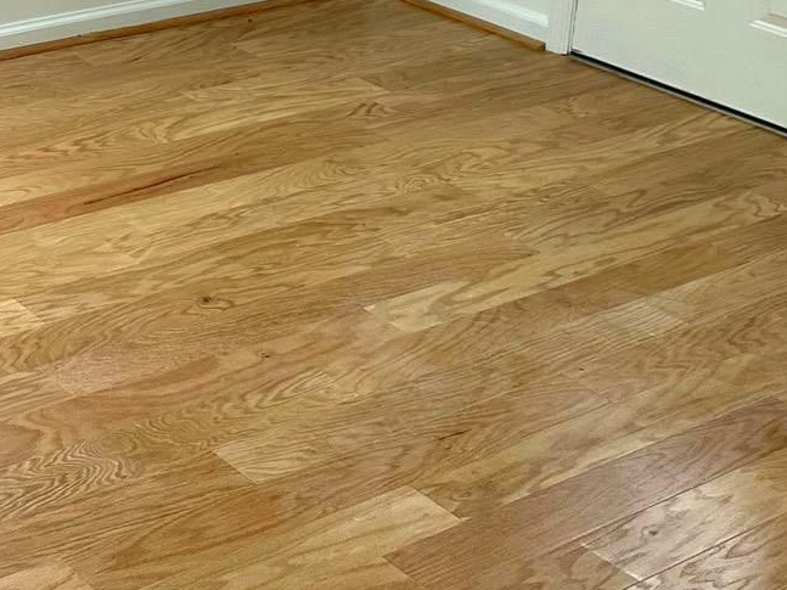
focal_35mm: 76
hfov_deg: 23.2
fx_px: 1728
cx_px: -190
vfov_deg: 17.9
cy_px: -213
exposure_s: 1/1241
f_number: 1.78
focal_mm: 6.86
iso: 80
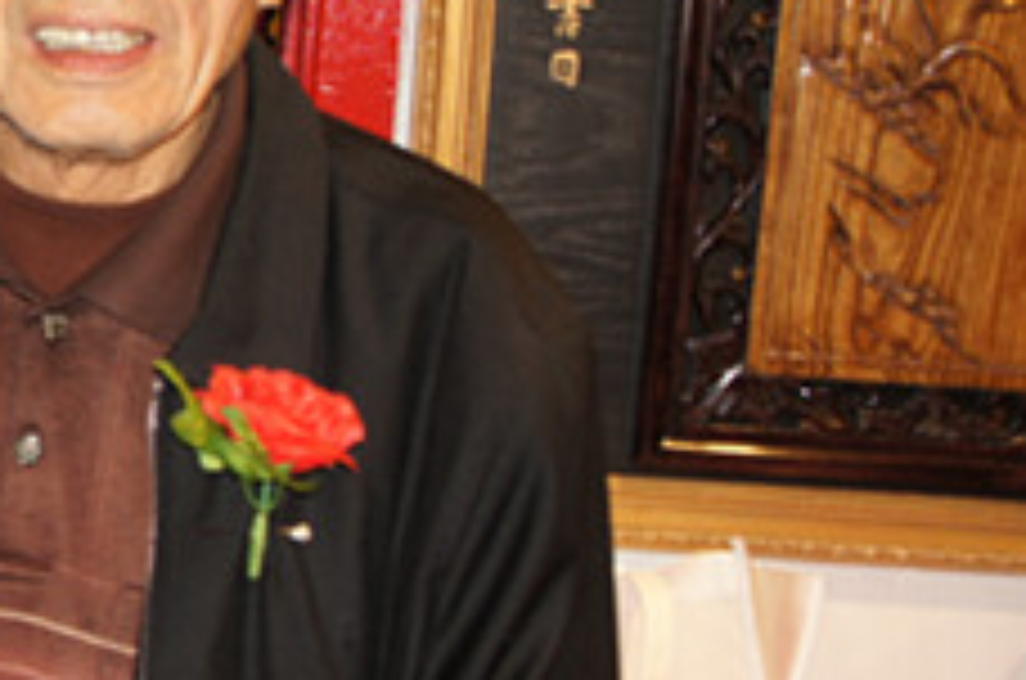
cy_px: 270
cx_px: -576
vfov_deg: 12.1
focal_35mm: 113
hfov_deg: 16.3
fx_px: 3214
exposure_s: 1/15
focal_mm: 22
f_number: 4
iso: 200
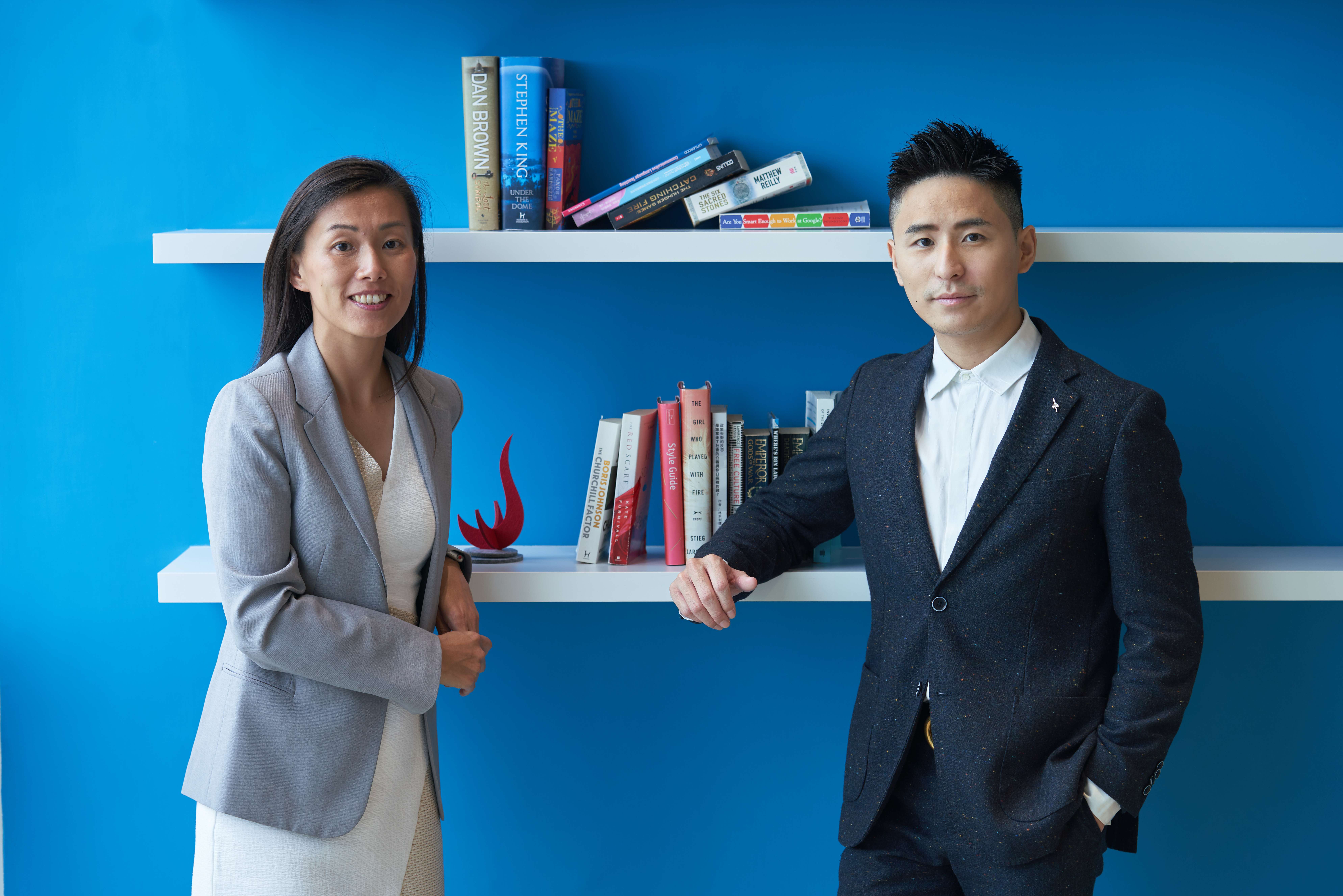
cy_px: 448
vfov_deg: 15.0
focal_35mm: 91
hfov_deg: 22.4
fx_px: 3395
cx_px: 672
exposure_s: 1/80
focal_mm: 91
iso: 200
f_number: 3.5
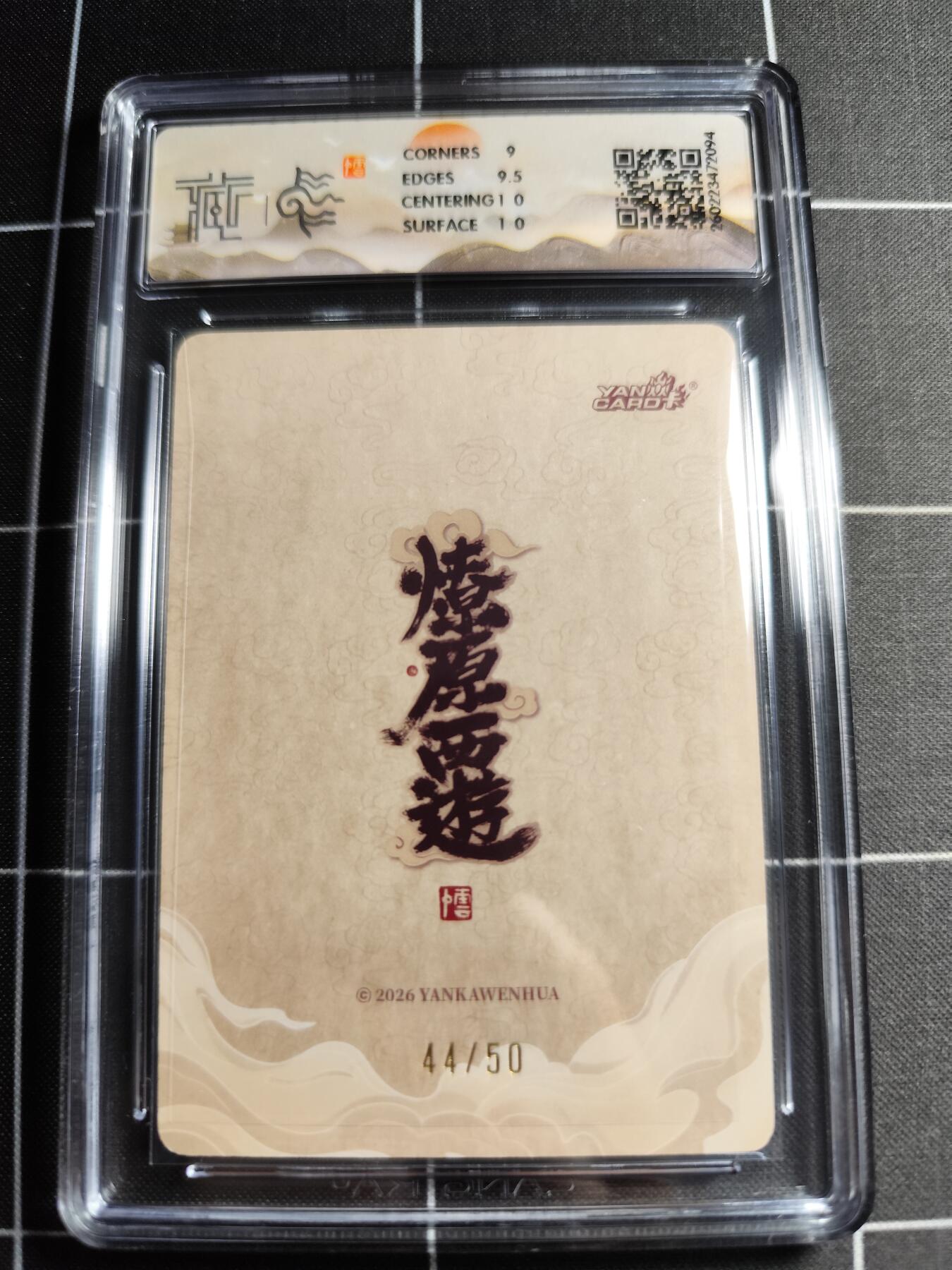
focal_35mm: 23
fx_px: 843
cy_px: 635
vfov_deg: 73.9
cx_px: 476
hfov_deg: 58.9
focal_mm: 6.14
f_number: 1.65
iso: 320
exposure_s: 1/100
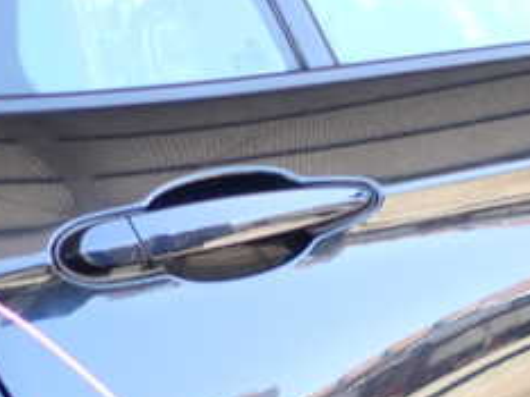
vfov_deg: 18.7
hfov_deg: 24.2
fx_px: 1178
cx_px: 539
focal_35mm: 77
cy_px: 377
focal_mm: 5.4
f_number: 2.3
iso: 100
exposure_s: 1/60
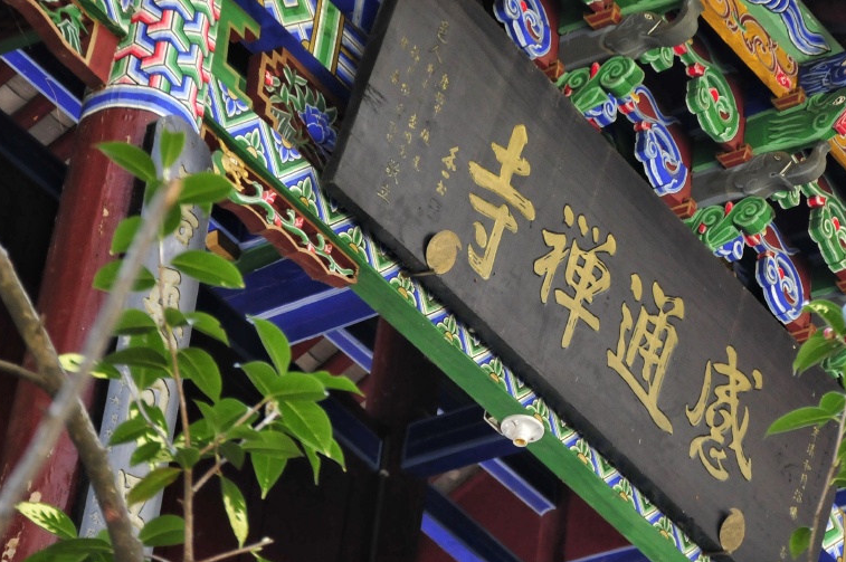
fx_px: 3685
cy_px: 329
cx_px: 565
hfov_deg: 13.1
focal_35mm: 157
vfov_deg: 8.7
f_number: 5
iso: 800
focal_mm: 66
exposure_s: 1/200
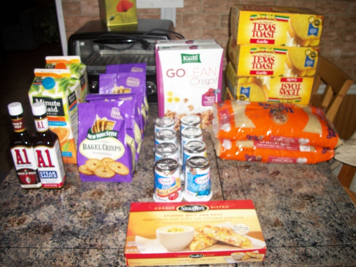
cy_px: 134
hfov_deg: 56.8
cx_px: 178
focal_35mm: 32
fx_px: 329
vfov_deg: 44.2
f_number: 2.9
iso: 80
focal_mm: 5.7
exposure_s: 1/60
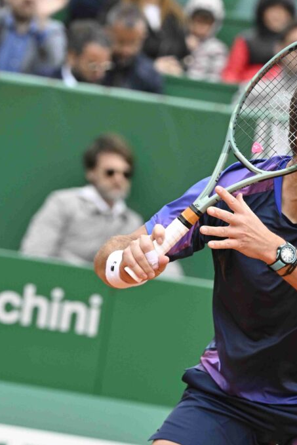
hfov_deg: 2.9
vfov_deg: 4.3
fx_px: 5875
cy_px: 222
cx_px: 278
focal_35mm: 475
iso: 1600
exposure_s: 1/3200
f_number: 5
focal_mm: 210
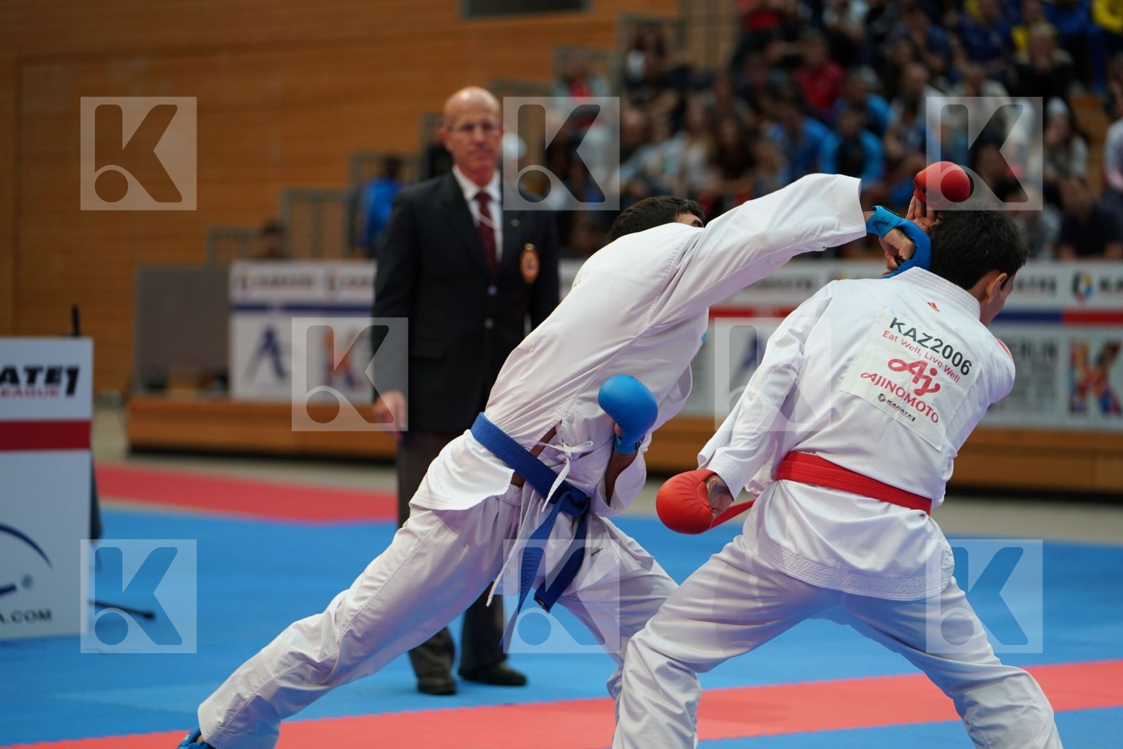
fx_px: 4055
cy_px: 374
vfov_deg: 10.5
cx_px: 562
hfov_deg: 15.8
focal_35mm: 130
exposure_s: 1/1000
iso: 1600
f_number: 2.8
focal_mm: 130
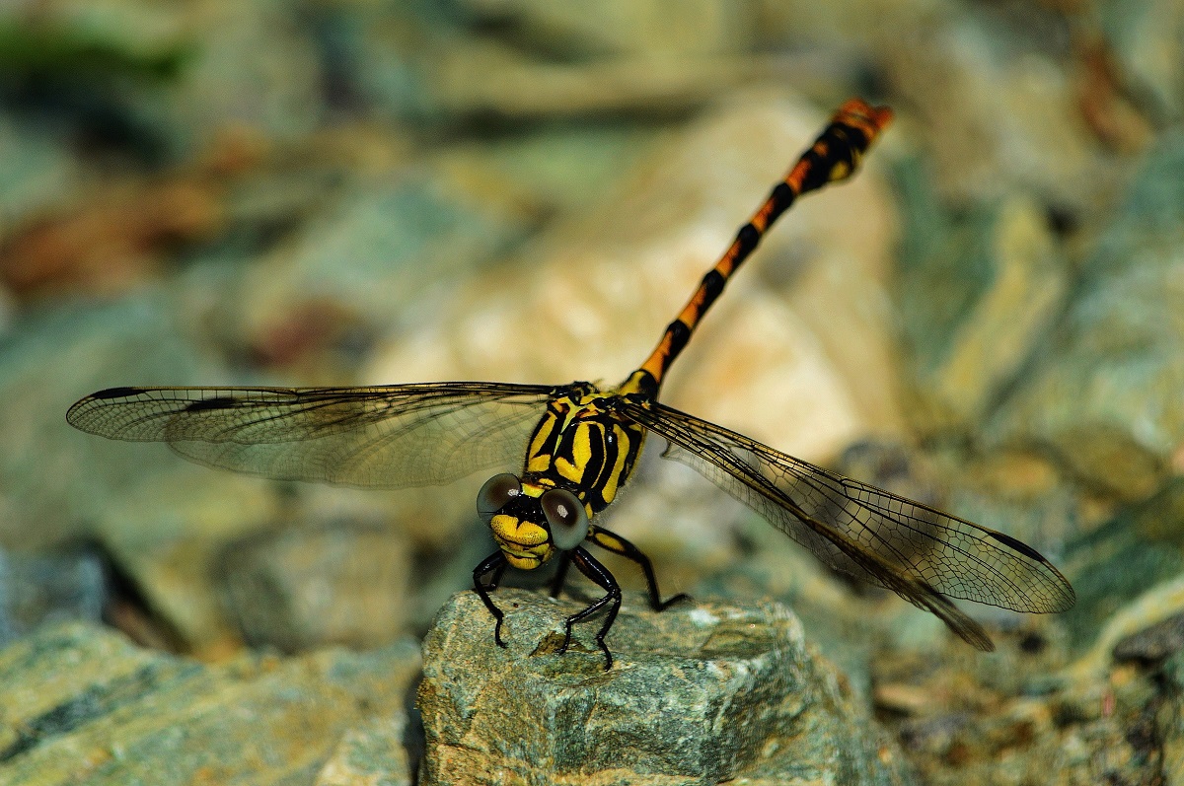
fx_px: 13796
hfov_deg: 4.9
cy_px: 393
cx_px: 592
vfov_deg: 3.3
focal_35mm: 420
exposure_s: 1/400
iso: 400
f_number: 11
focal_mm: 280
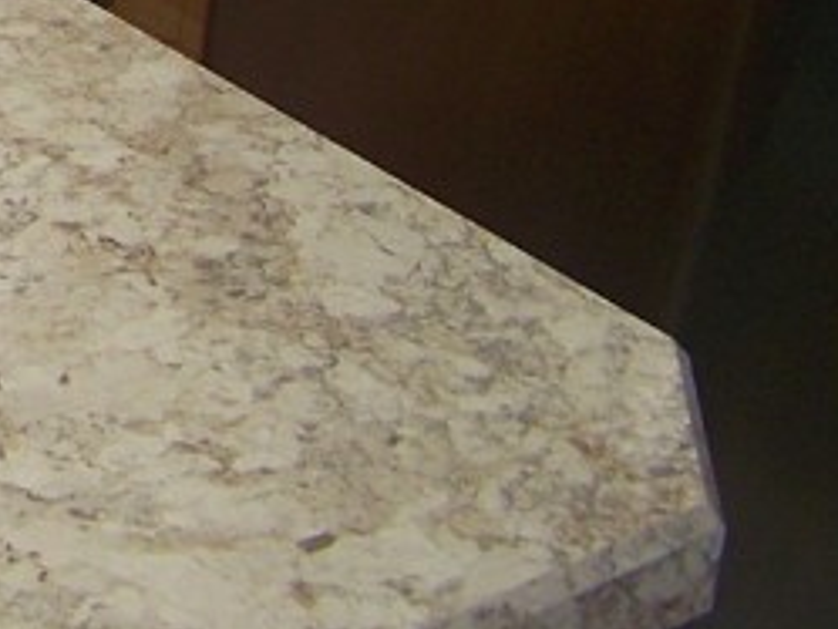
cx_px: -761
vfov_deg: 9.4
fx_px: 3585
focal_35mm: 148
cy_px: -656
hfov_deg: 12.1
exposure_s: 1/30
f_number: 2.8
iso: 100
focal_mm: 5.85
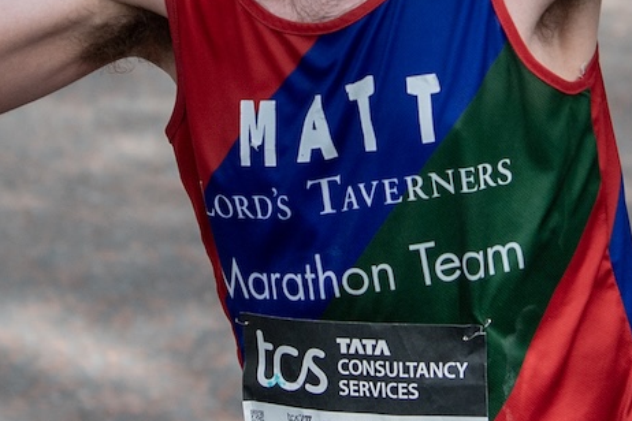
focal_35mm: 303
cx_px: 334
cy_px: 51
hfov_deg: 6.8
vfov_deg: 4.5
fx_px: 5319
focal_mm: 70
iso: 200
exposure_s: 1/2000
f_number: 3.5
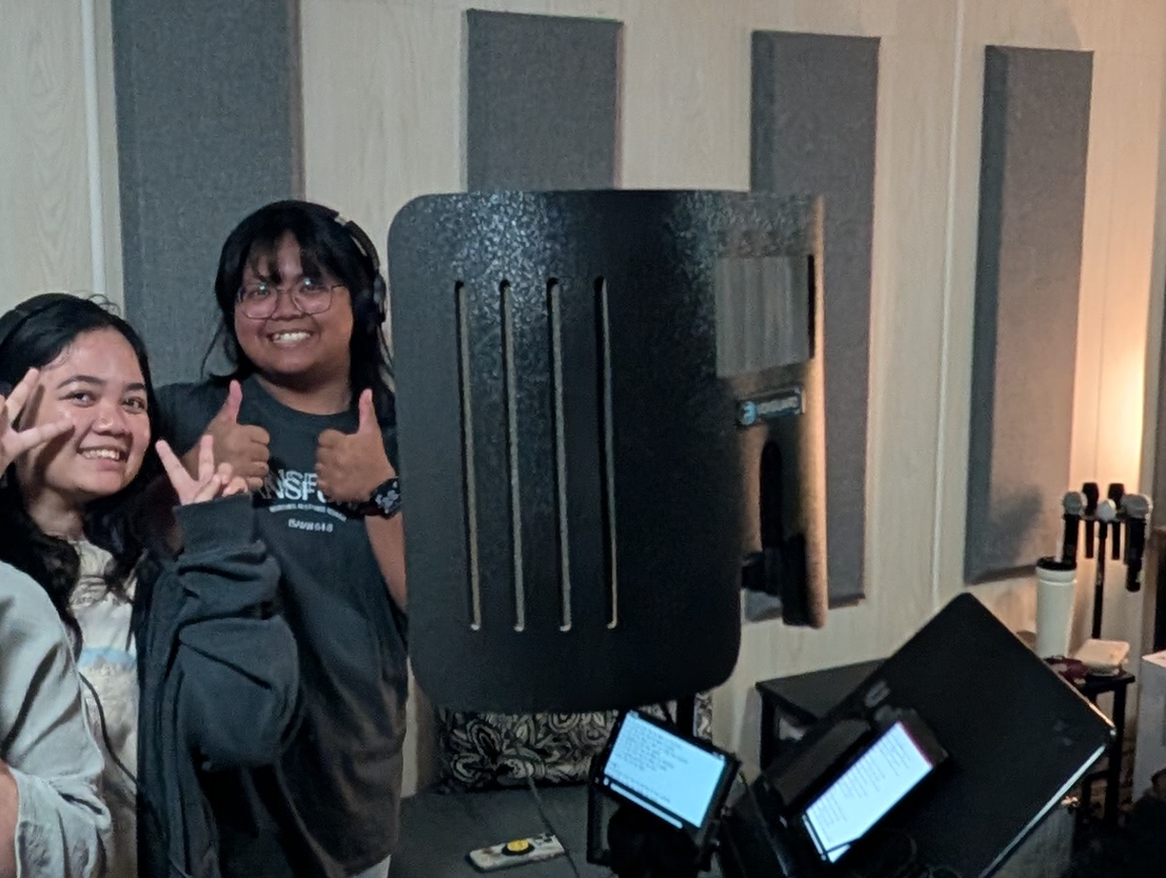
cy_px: 427
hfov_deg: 46.5
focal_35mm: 40
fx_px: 1349
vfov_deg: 36.1
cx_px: 690
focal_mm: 2.02
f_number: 1.7
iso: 460
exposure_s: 1/23.8
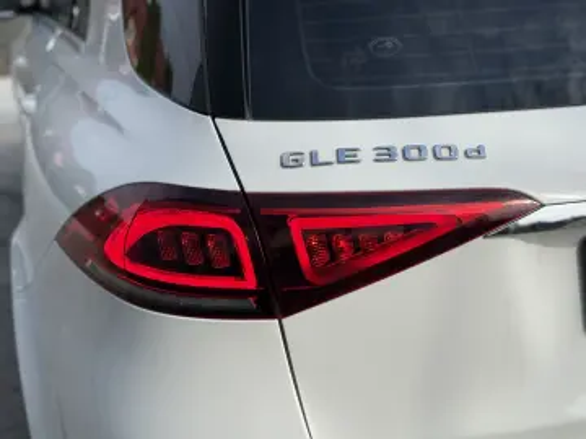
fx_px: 813
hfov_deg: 39.7
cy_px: 220
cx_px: 293
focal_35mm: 48
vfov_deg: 30.3
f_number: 1.78
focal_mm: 6.76
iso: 64
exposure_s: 1/4878
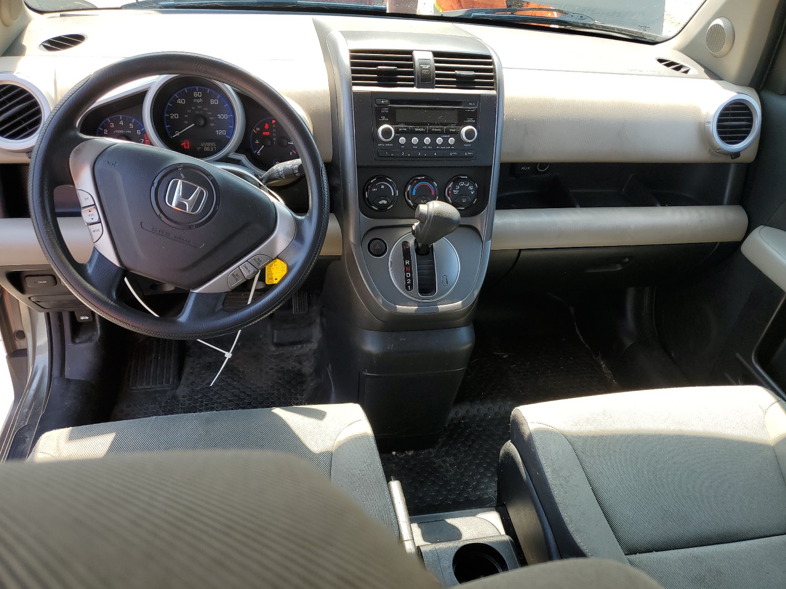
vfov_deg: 53.1
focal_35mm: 26
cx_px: 393
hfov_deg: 67.3
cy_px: 294
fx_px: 590
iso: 50
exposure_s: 1/435
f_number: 1.5
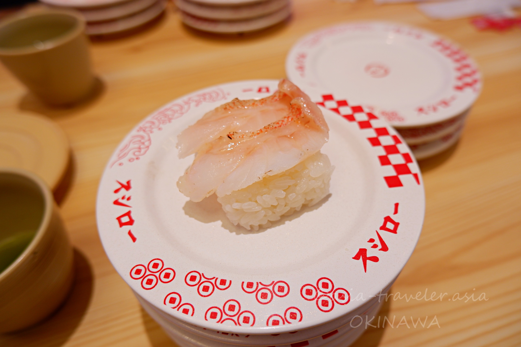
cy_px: 174
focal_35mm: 23
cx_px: 260
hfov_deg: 76.1
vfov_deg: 55.1
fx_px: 333
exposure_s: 1/100
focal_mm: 15
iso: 200
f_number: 3.5
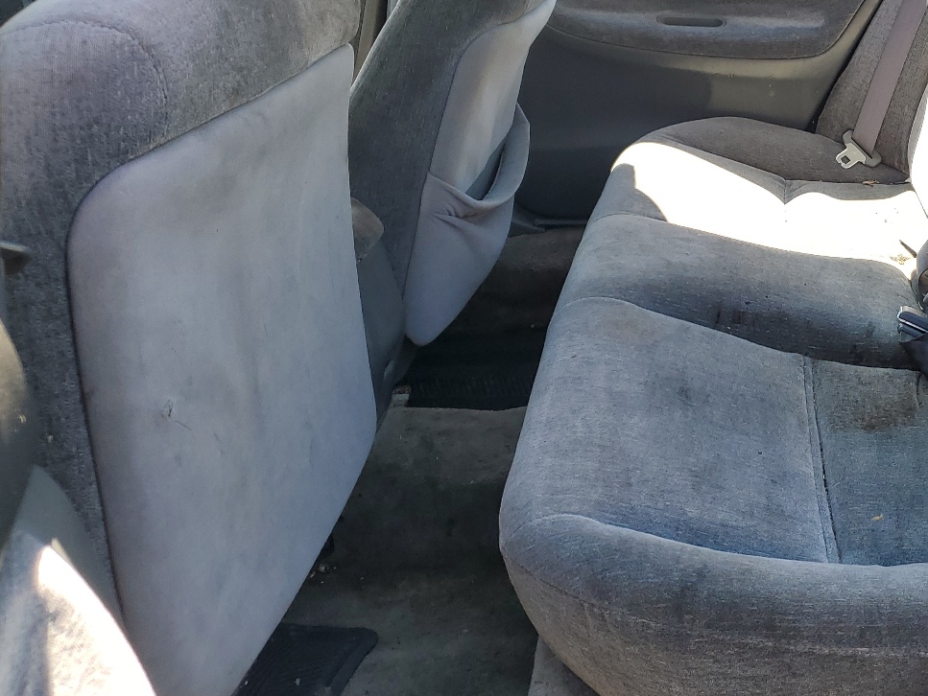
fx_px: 1153
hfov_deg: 41.8
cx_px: 754
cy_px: 215
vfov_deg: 33.2
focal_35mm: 43
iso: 50
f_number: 1.5
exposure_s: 1/312
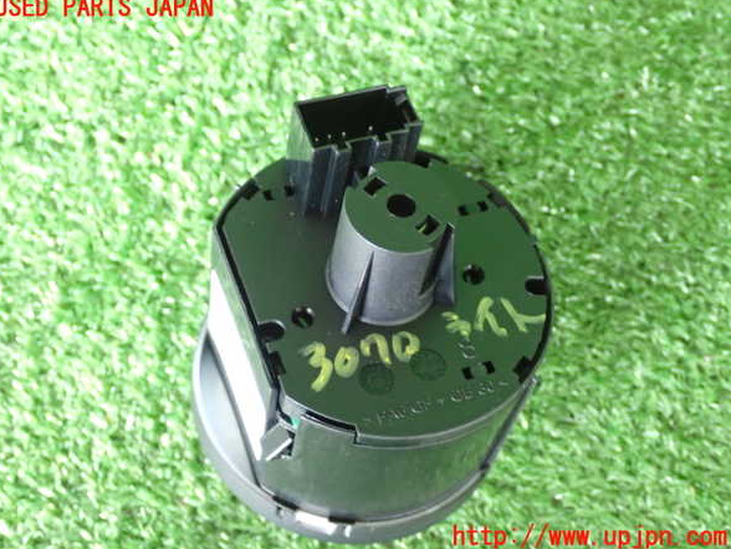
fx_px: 1077
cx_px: 361
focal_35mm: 51
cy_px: 273
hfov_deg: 37.5
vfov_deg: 28.6
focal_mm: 9.01
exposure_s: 1/50
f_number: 3.2
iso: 1000
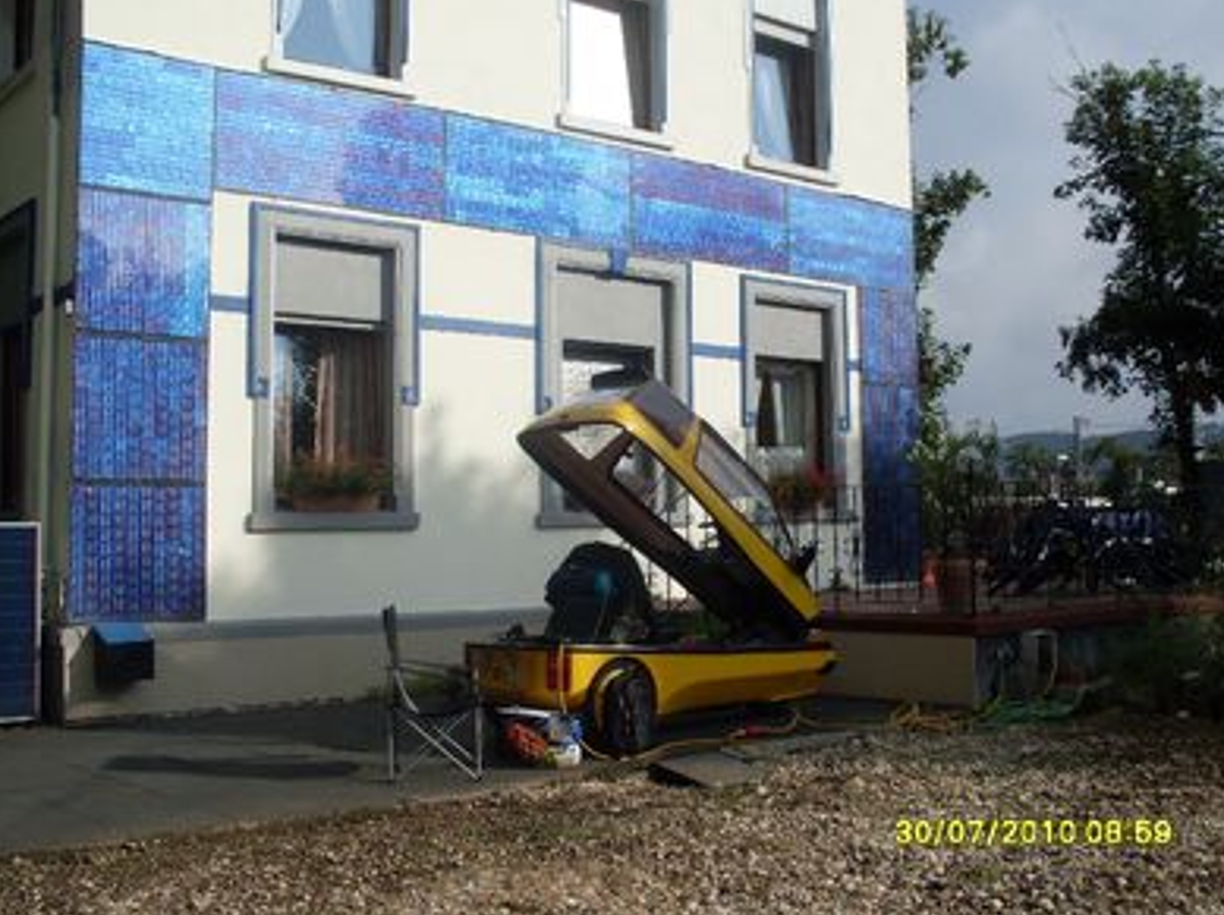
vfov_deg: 36.8
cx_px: 618
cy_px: 454
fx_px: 1378
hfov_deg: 47.9
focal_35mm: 39
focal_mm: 6.3
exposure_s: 1/350
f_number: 8.4
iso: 80
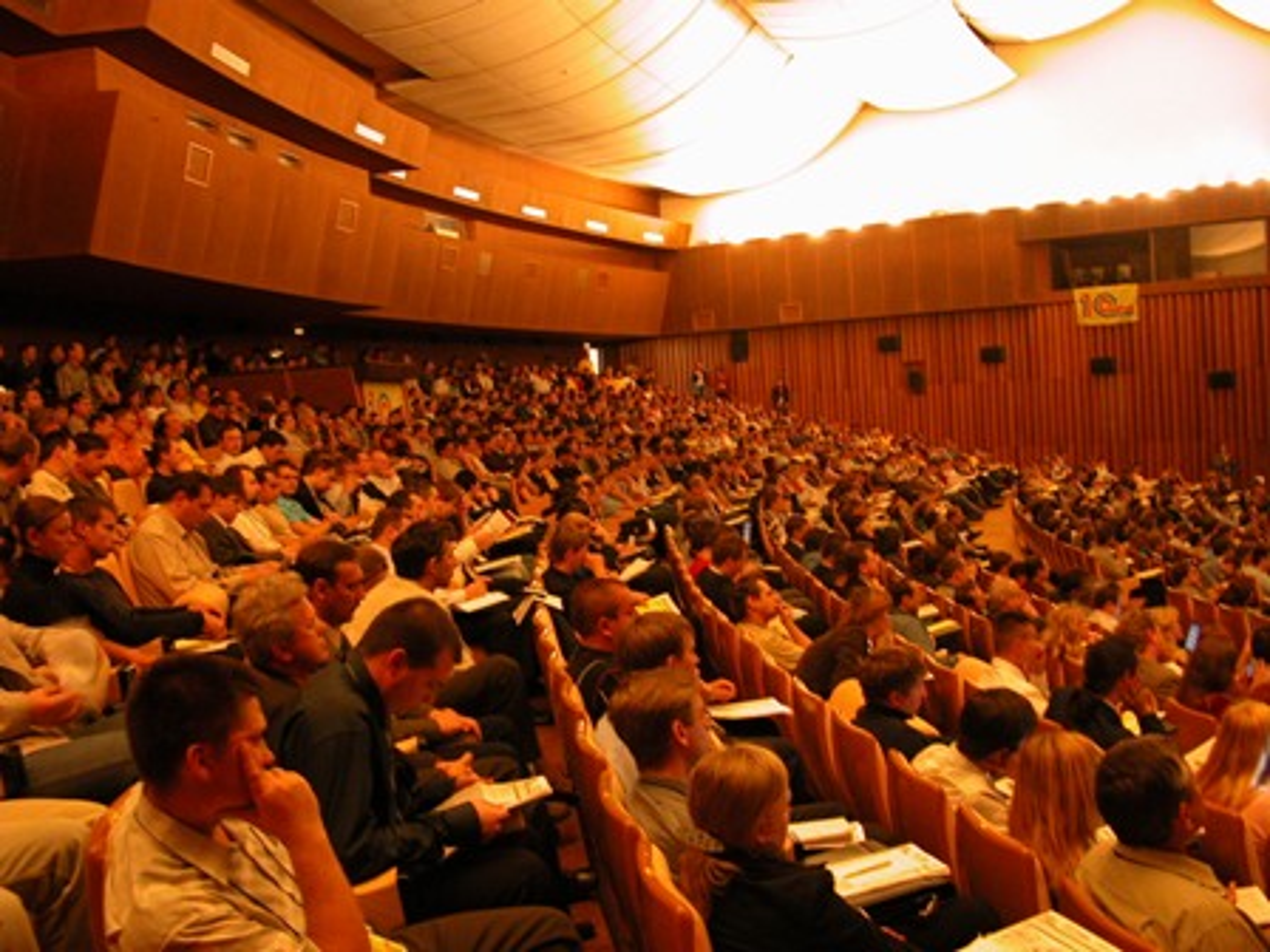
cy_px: 476
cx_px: 635
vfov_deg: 40.7
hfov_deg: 52.6
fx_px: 1284
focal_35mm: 35
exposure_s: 1/3.4
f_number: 2.8
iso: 400
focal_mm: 8.9
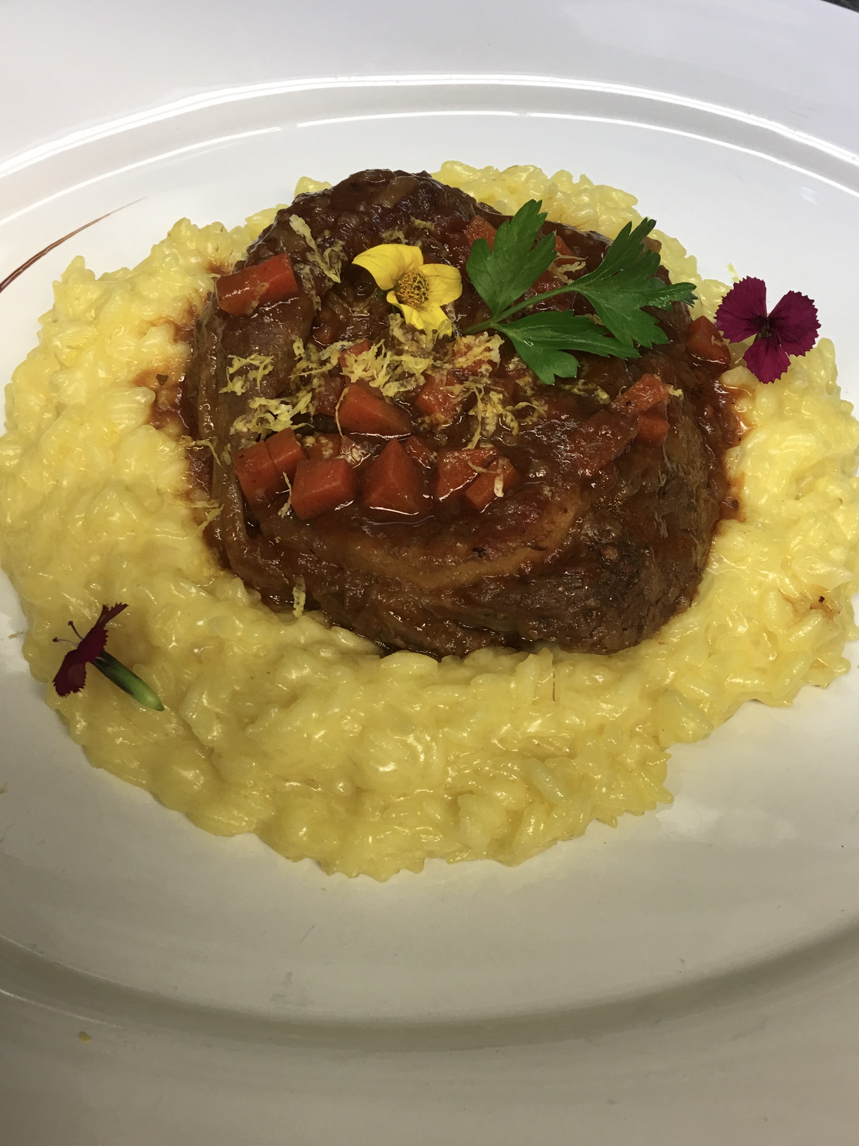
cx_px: 430
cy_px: 573
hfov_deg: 48.2
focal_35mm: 29
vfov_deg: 61.7
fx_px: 960
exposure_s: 1/40
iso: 32
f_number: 2.2
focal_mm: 4.15
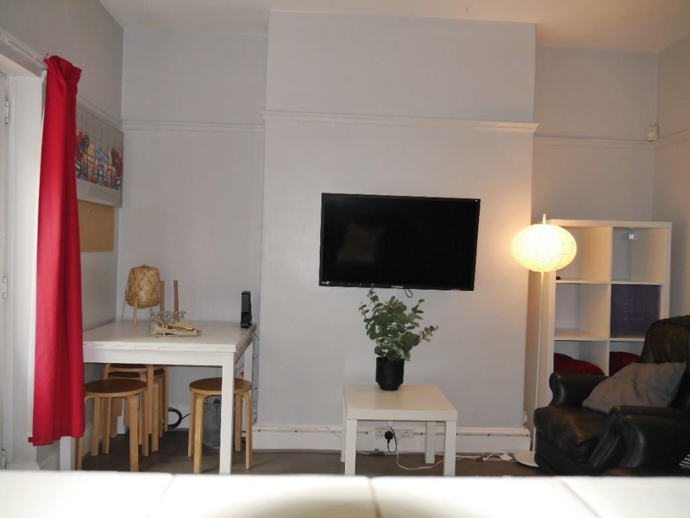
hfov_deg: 63.4
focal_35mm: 28
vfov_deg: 49.8
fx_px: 558
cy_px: 259
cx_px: 345
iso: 800
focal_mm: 14
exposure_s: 1/125
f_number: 3.5
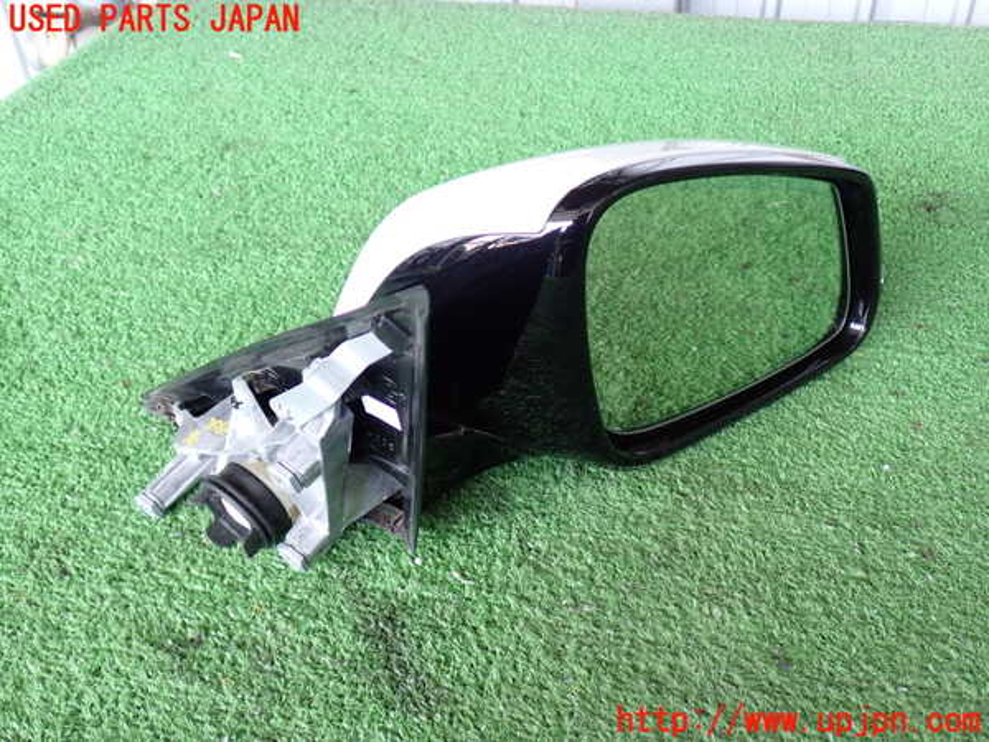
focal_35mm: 36
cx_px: 494
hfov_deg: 51.4
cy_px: 371
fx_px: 1029
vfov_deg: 39.7
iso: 200
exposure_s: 1/40
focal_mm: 6.37
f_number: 2.5
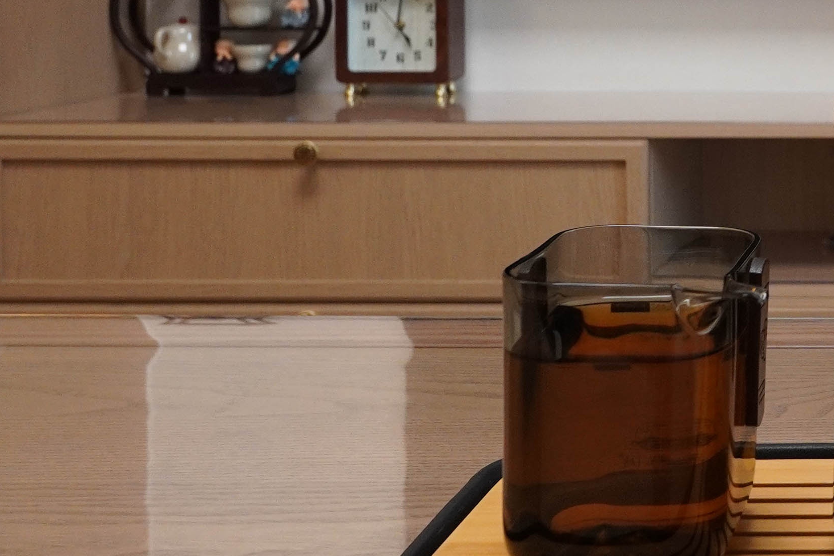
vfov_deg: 21.5
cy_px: -57
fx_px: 1385
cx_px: 1010
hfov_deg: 28.9
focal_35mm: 60
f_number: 4.5
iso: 1000
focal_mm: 11
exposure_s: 1/125
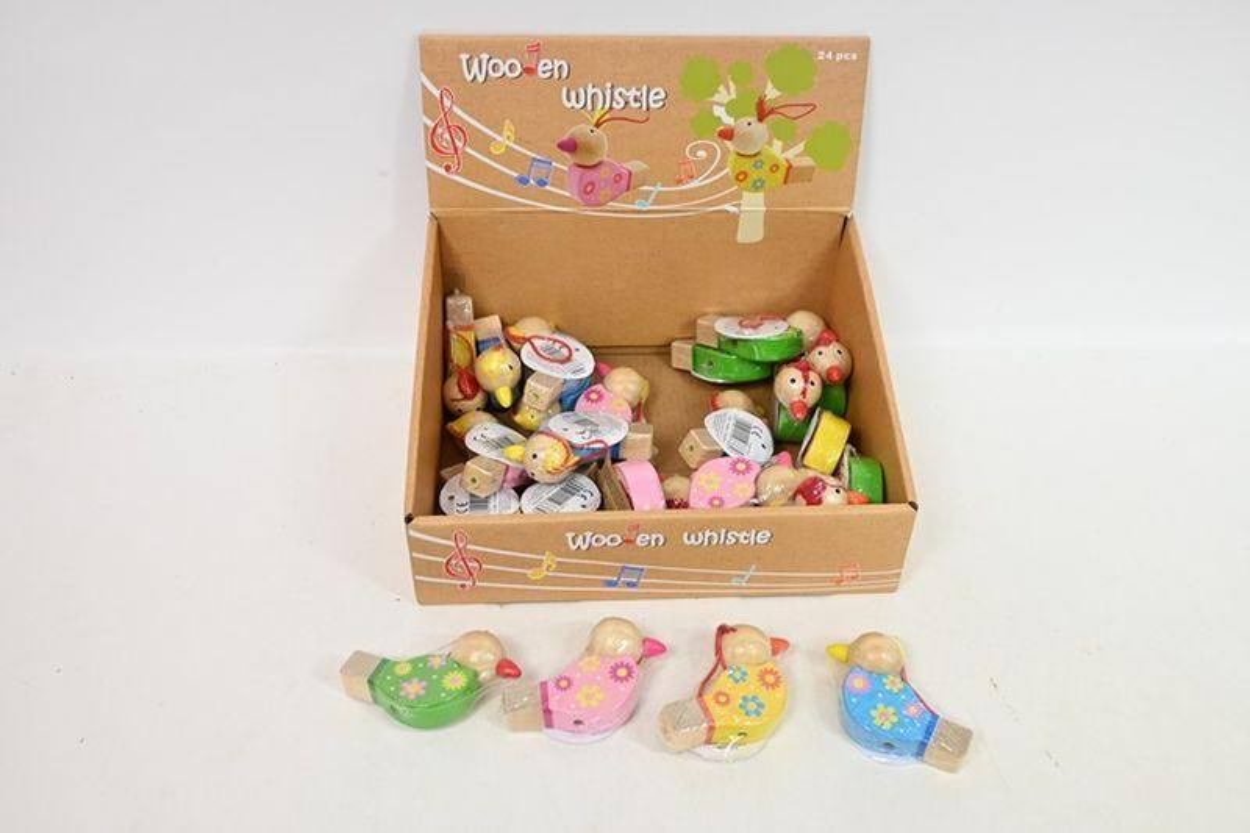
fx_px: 1198
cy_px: 416
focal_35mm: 34
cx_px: 625
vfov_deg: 38.3
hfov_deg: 55.1
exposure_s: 1/200
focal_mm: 23
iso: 400
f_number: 4.2
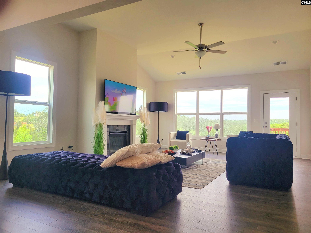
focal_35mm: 26
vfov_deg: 53.1
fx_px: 234
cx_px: 156
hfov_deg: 67.3
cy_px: 116
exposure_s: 1/200
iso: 40
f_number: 1.8
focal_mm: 5.4
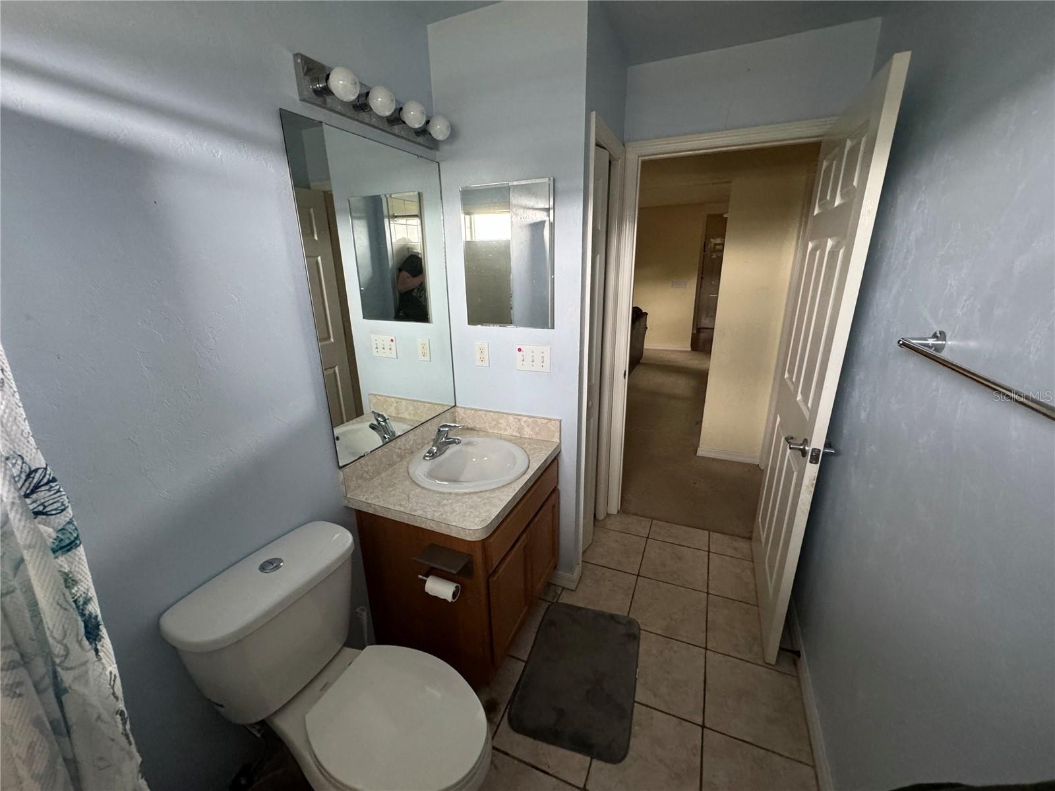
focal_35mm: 14
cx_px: 528
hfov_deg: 102.1
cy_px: 396
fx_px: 427
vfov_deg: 85.7
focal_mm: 2.22
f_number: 2.2
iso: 320
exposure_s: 1/66
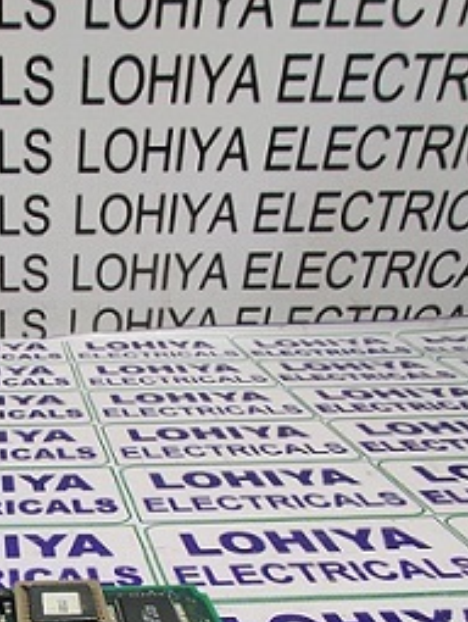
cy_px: 583
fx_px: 503
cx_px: 2
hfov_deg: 43.0
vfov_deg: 53.6
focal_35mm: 28
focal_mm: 2.25
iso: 1250
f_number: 2.2
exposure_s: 1/14
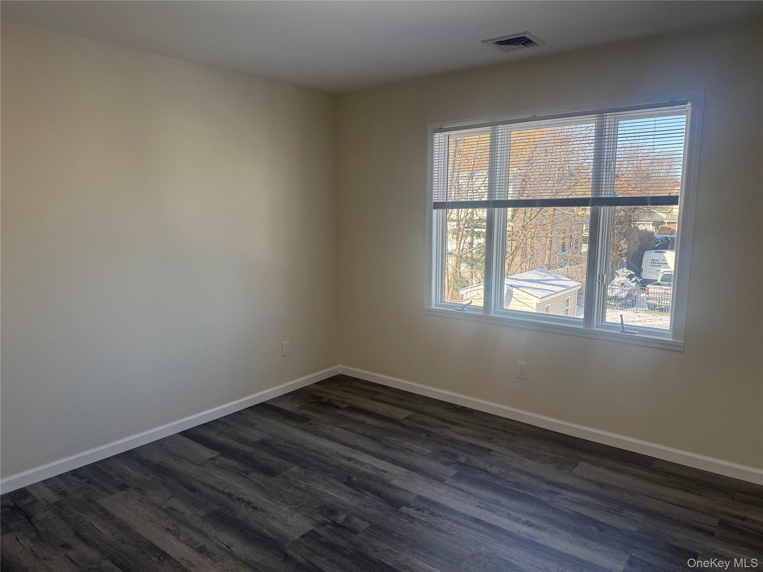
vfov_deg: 56.8
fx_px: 529
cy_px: 286
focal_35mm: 24
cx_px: 382
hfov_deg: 71.6
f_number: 1.78
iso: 100
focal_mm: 6.76
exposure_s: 1/481
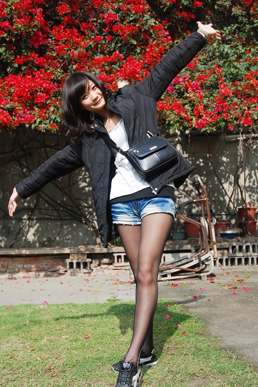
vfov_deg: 47.9
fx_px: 435
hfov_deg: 33.0
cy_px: 194
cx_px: 129
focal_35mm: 40
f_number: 3.8
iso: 720
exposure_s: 1/4000
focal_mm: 27
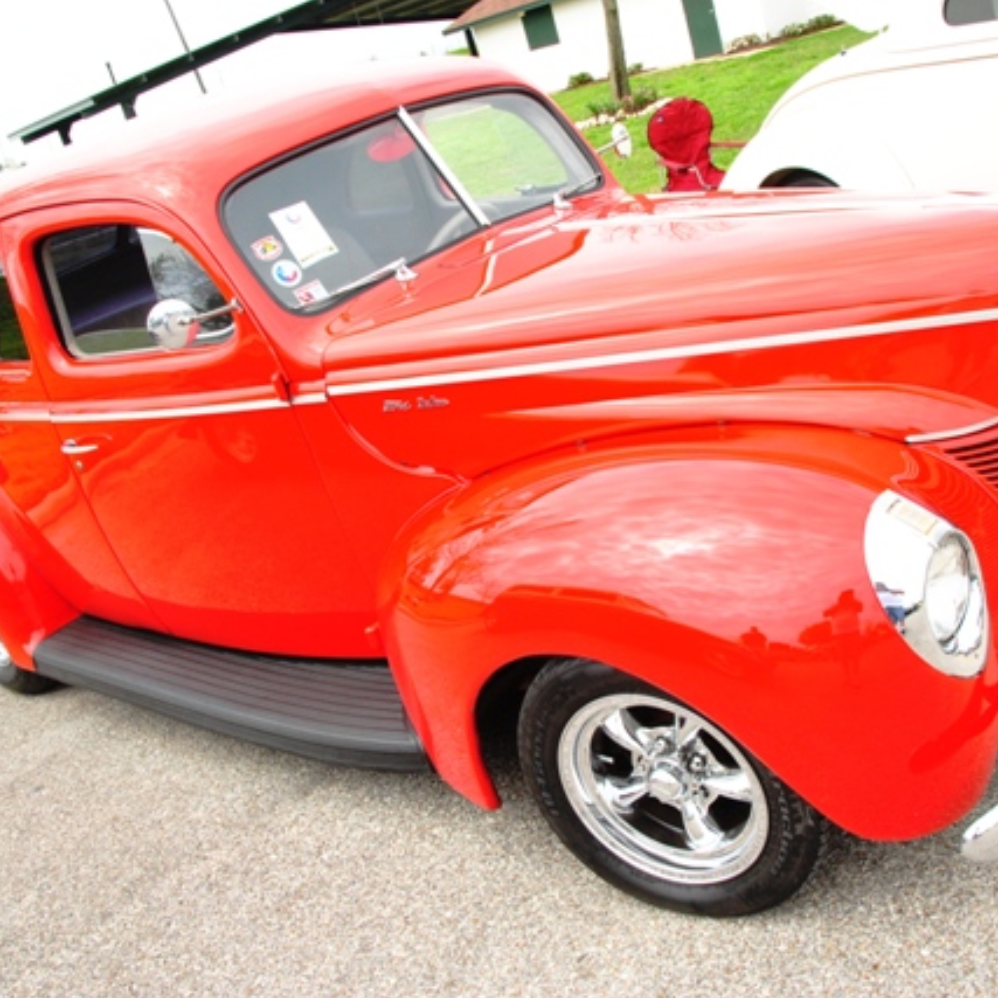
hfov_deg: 47.1
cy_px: 507
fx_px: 1142
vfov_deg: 47.2
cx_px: 563
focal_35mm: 35
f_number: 11
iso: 400
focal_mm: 18
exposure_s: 1/125
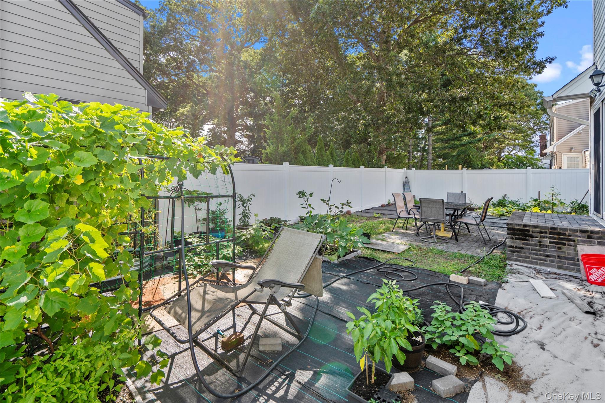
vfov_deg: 73.7
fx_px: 269
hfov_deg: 96.7
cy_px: 202
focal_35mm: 16
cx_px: 302
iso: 100
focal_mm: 16
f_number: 5.6
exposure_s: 1/200
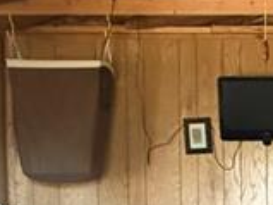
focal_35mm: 90
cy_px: 226
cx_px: 325
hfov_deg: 20.4
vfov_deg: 15.9
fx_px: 709
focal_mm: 2.22
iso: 1600
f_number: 2.2
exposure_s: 1/46
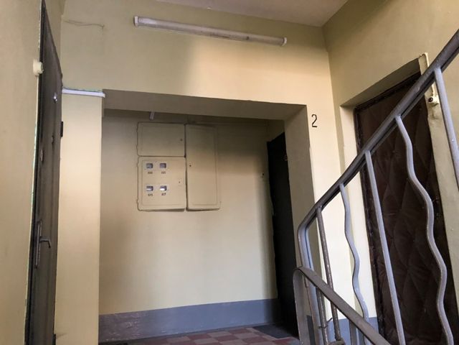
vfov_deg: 49.7
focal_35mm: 28
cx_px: 230
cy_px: 172
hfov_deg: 63.4
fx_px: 371
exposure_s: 1/6
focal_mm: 3.99
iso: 100
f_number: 1.8
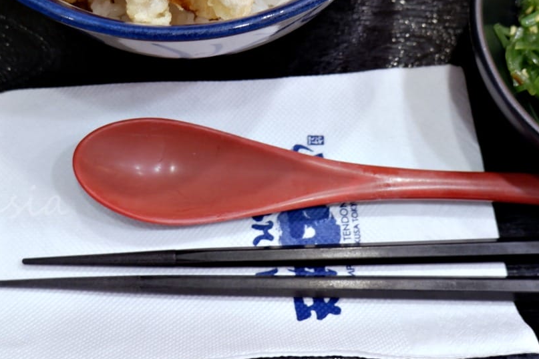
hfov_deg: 35.0
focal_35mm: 57
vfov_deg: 22.1
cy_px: -64
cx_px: 248
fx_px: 853
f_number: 3.5
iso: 400
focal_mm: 15
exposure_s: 1/25
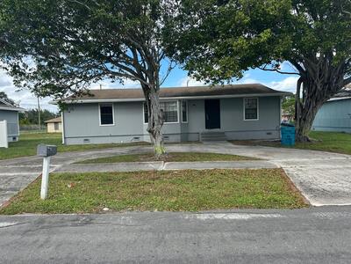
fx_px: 243
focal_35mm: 24
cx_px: 176
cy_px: 132
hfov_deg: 71.6
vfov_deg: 56.8
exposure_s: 1/2155
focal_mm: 6.86
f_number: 1.78
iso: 80
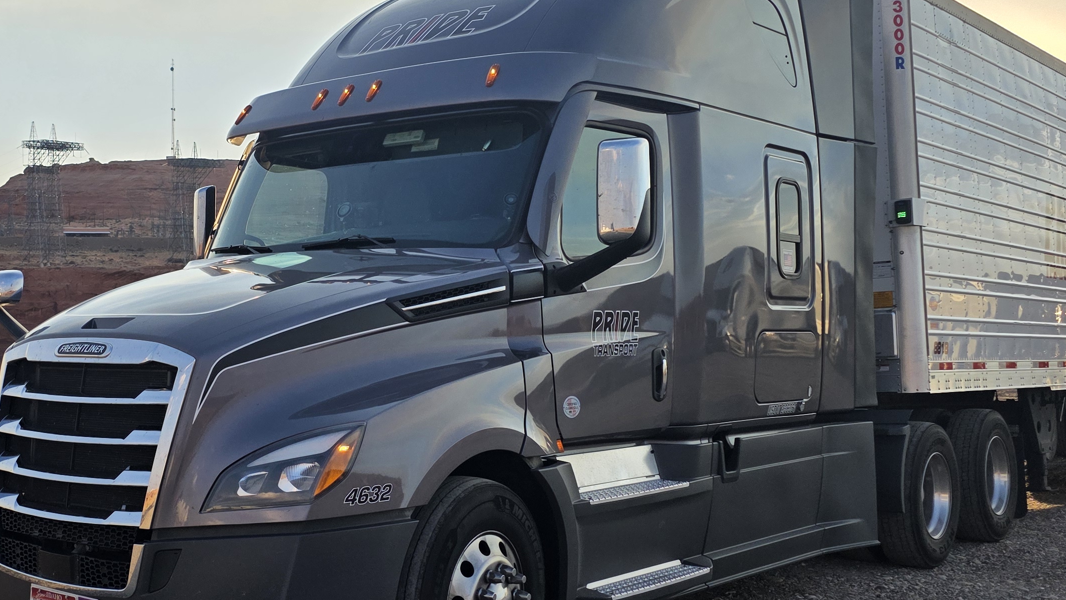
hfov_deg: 42.8
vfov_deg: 25.4
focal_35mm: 47
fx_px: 1329
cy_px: 298
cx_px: 313
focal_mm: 6.3
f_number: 1.7
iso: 80
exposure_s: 1/3618
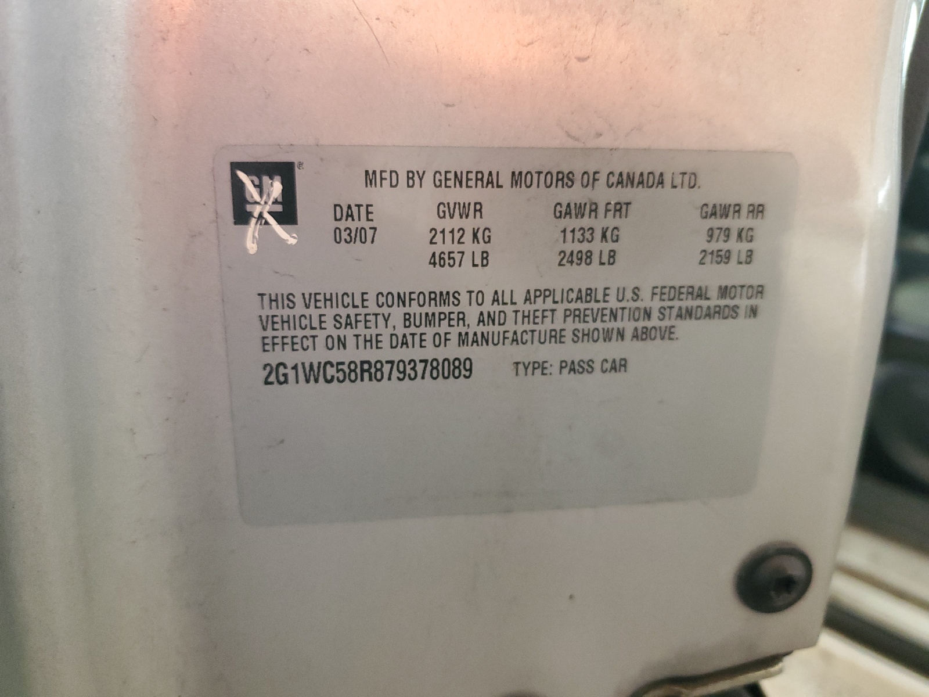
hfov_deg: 67.3
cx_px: 464
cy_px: 348
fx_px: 698
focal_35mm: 26
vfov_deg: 53.1
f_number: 1.5
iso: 365
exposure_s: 1/60.2
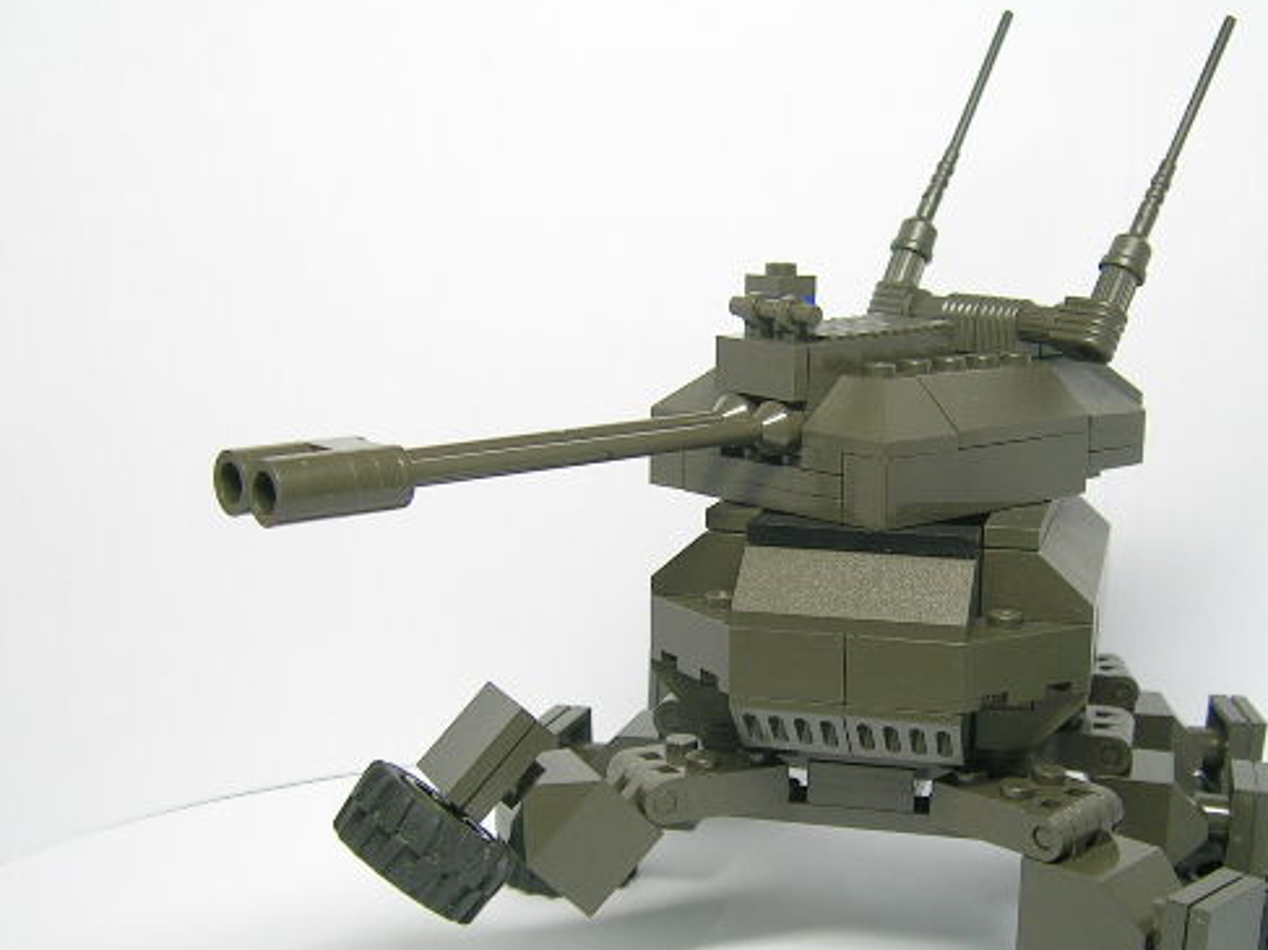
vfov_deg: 31.5
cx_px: 792
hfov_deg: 41.0
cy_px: 549
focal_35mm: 46
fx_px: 1685
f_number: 2.8
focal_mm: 5.4
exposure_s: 1/26
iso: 50
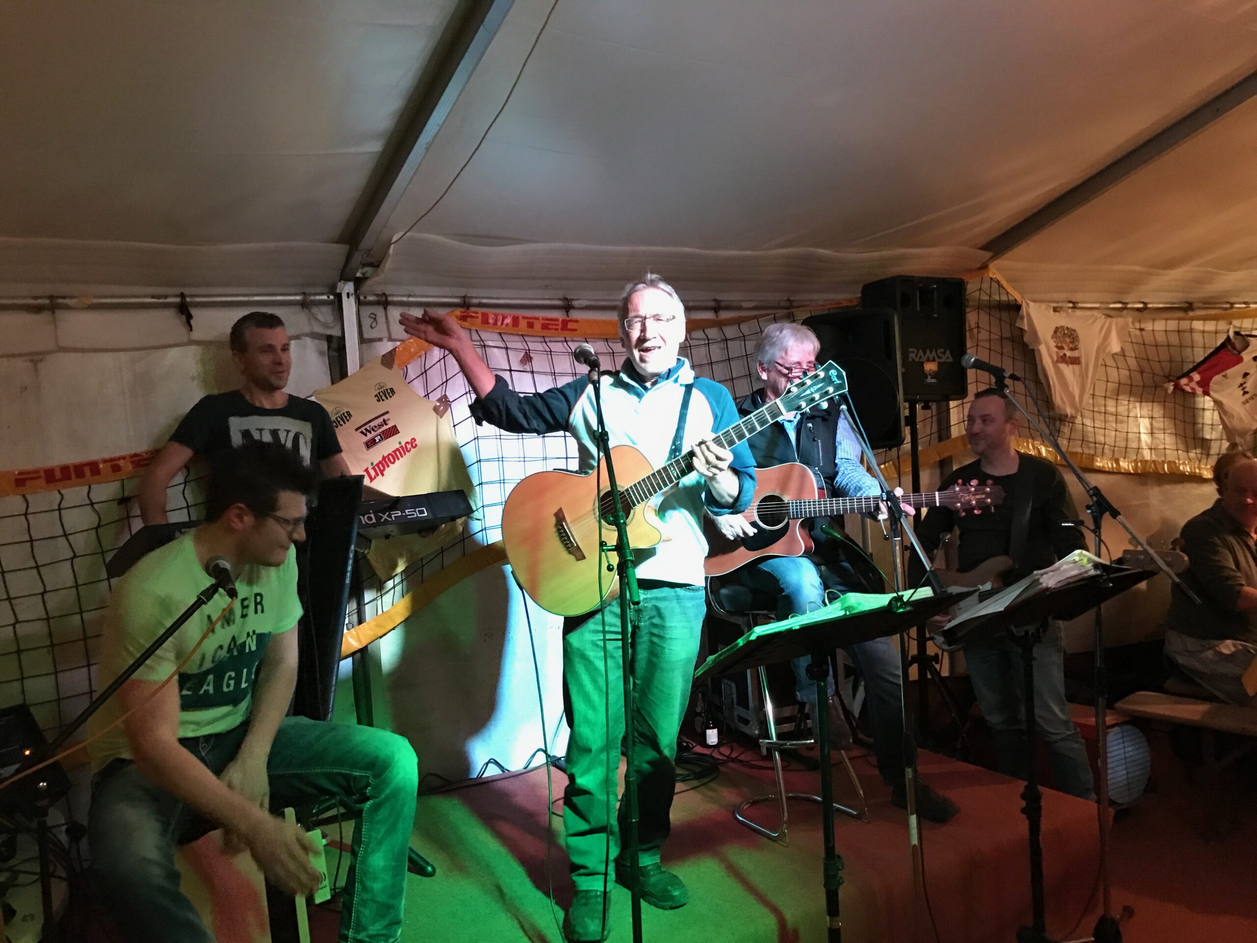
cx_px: 628
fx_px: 1017
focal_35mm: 28
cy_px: 472
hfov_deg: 63.4
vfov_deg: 49.7
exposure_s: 1/5
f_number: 1.8
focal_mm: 3.99
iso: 100
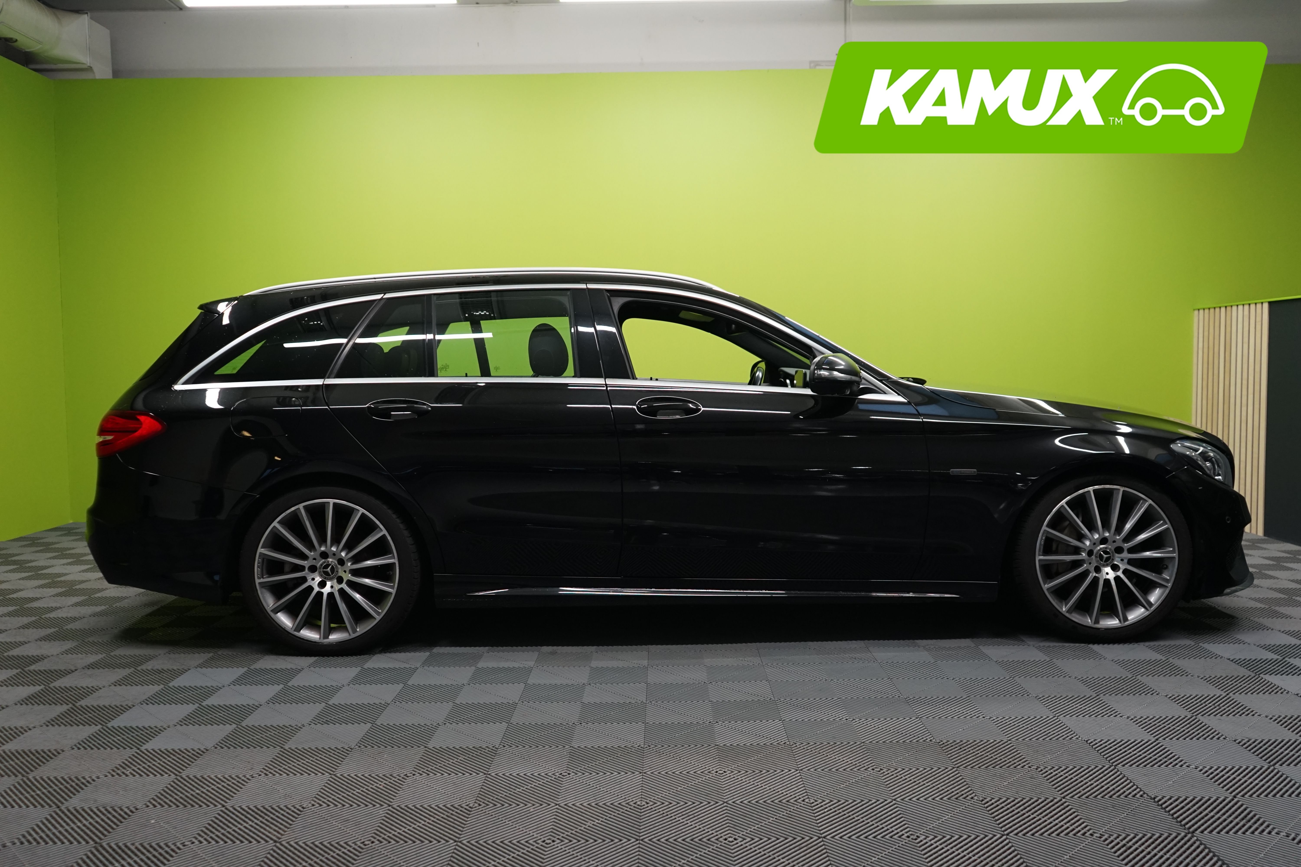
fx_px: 1048
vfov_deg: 45.0
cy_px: 434
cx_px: 650
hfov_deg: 63.7
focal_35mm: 29
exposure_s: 1/50
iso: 1250
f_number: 4
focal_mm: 29
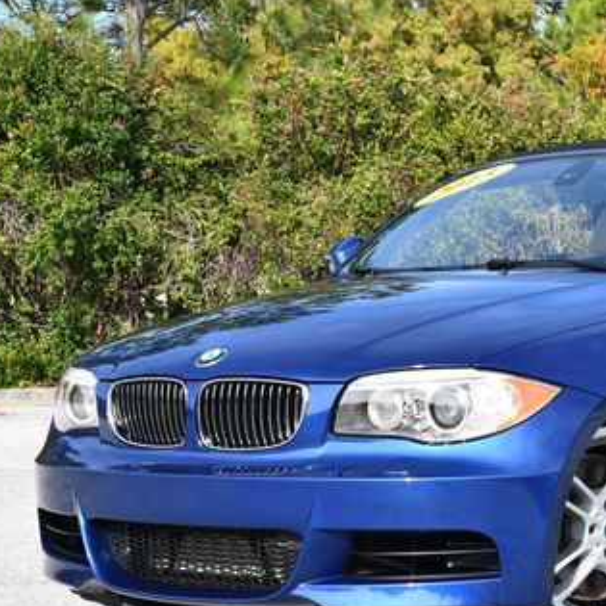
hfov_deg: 16.1
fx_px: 2119
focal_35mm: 107
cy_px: 304
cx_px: 527
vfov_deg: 16.3
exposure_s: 1/250
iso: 160
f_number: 8
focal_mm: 31
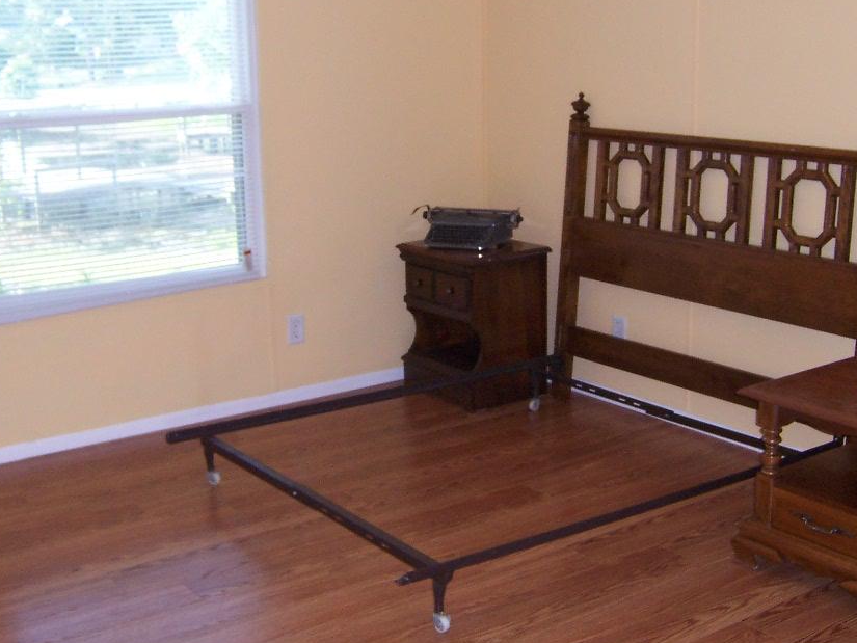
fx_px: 1189
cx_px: 458
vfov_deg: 30.2
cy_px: 274
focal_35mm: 48
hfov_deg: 39.6
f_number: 2.8
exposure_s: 1/60
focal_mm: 5.5
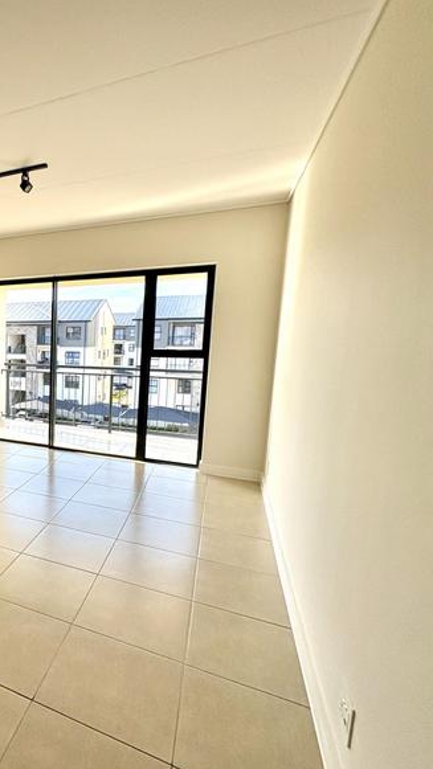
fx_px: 428
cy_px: 396
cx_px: -23
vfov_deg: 83.8
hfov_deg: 43.7
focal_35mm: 21
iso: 50
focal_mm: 2.22
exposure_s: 1/596
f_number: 2.2
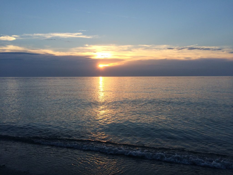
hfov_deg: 61.7
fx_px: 195
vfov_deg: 48.2
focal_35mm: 29
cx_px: 116
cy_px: 88
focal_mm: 4.15
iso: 32
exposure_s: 1/586
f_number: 2.2
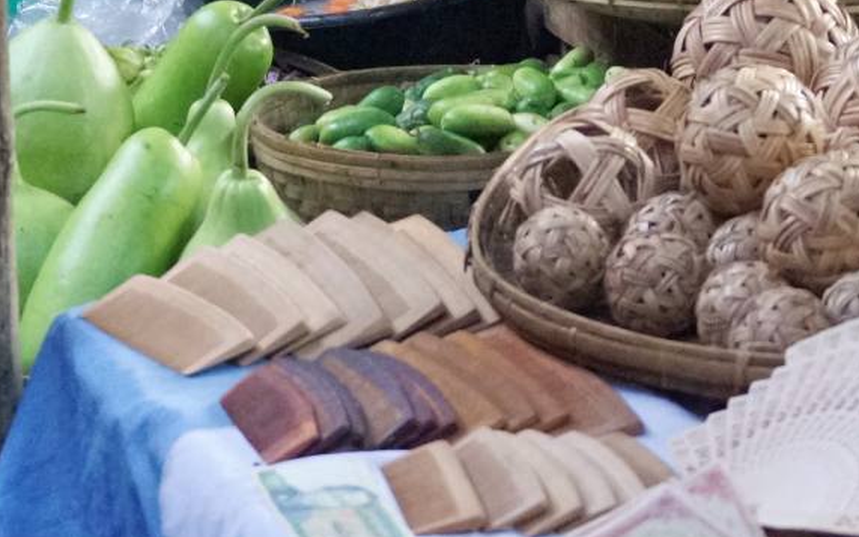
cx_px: 420
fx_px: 5619
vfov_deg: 5.5
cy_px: -44
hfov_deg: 8.7
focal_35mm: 240
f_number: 4.5
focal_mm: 70
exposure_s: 1/160
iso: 4000
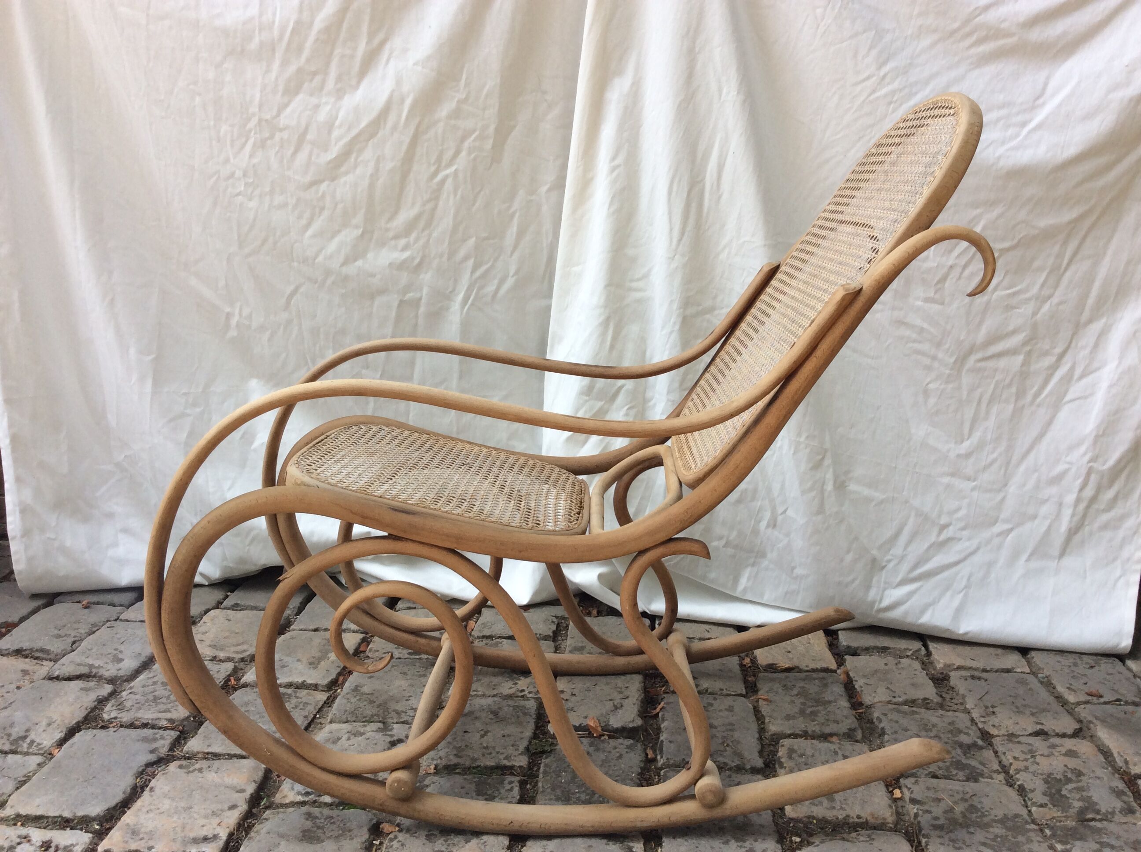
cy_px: 426
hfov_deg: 56.9
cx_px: 570
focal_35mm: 32
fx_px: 1053
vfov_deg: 44.1
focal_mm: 3.3
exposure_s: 1/364
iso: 32
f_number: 2.4
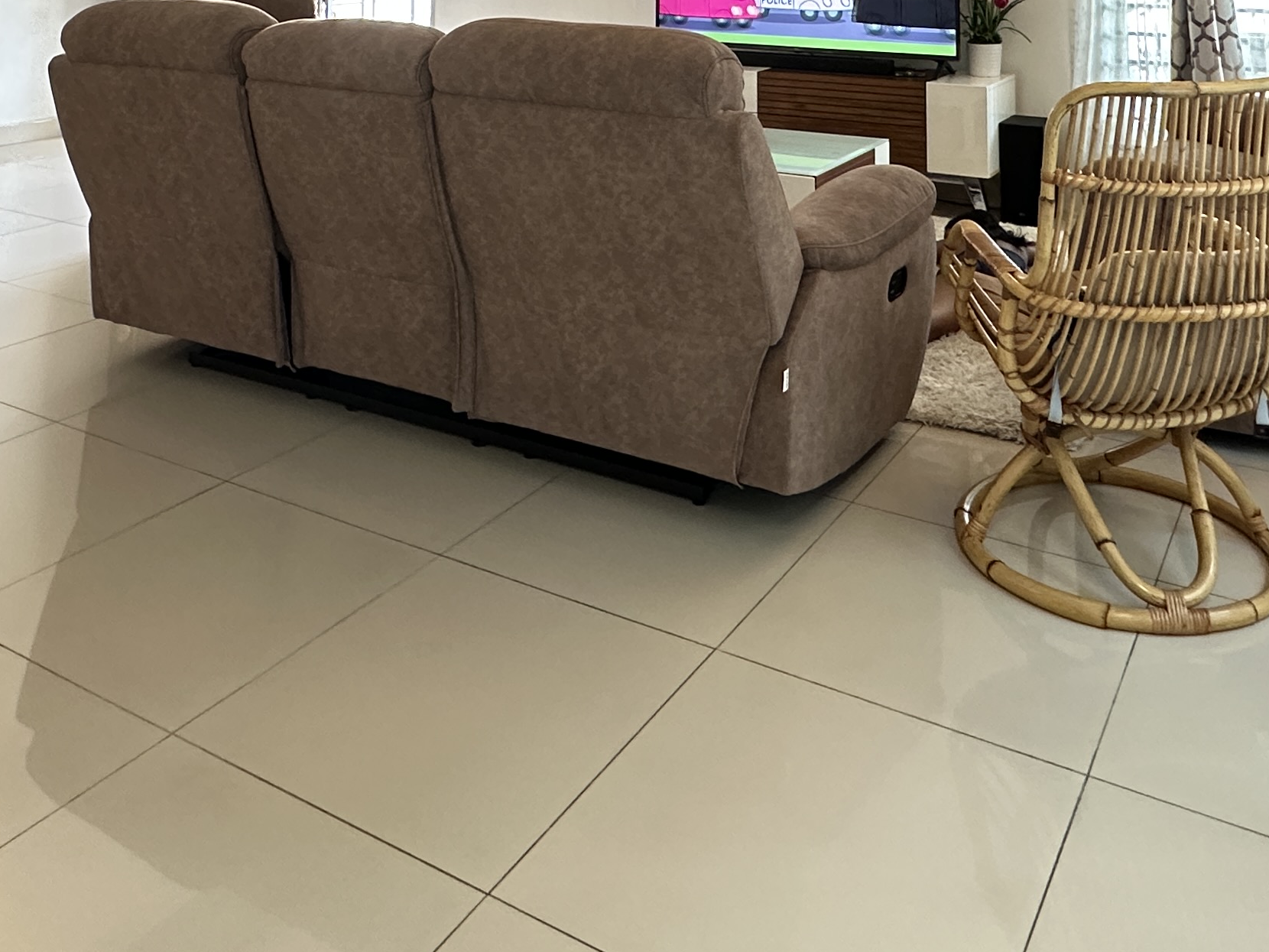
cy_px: -195
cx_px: 667
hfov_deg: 53.9
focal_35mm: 34
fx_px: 1246
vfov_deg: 33.7
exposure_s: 1/50
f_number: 2.2
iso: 320
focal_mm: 2.22
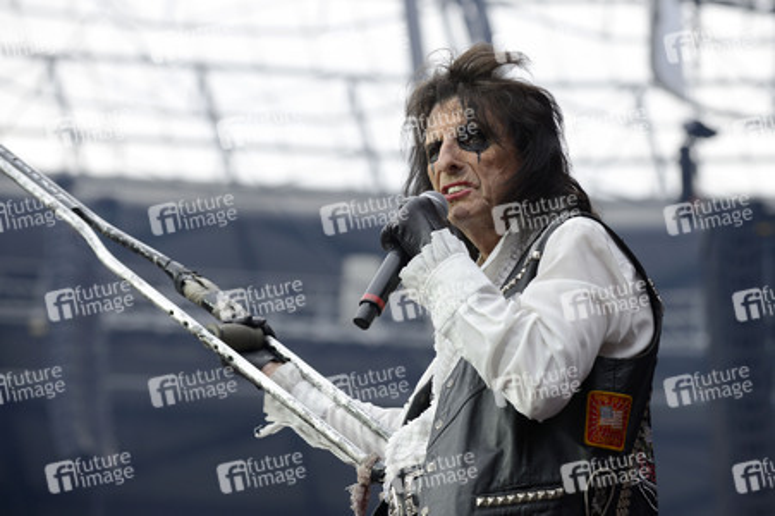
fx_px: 2581
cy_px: 258
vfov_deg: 11.4
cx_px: 388
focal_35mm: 120
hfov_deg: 17.1
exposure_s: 1/800
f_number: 5
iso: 320
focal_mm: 120
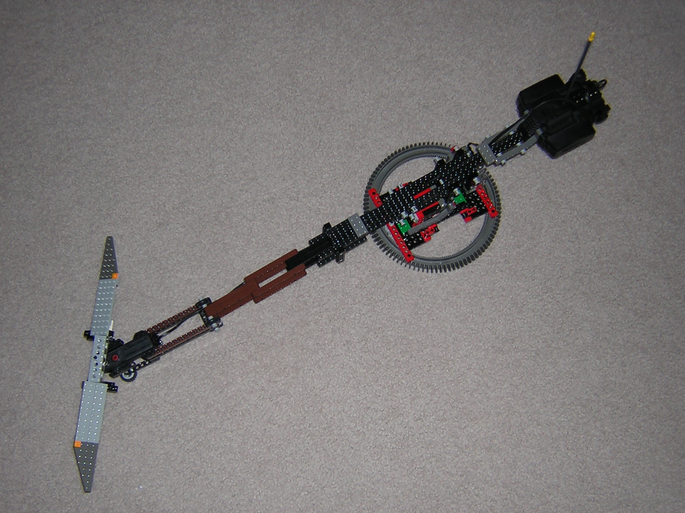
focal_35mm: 43
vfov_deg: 33.6
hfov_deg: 43.9
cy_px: 256
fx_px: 851
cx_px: 342
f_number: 2.8
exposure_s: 1/60.1
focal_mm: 5.6
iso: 100
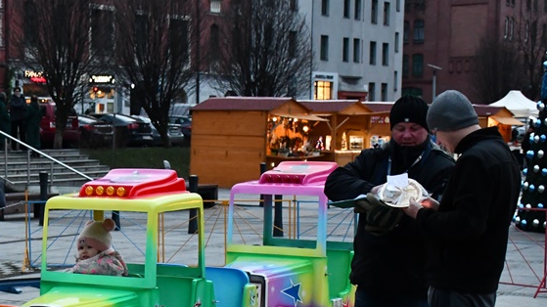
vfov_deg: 13.3
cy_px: 276
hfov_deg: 23.3
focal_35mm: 90
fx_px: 1305
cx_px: 107
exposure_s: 1/125
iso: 2800
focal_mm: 27
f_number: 4
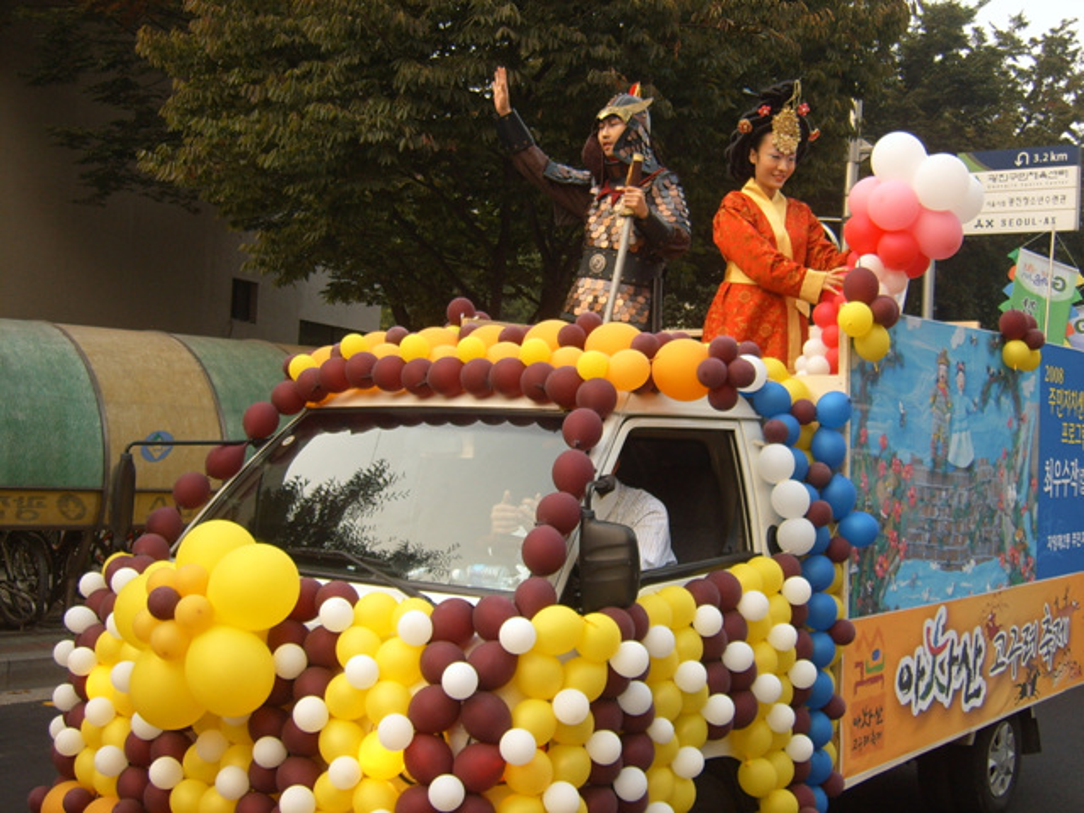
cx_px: 542
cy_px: 406
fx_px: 1409
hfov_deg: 42.1
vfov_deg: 32.2
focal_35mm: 45
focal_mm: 7.5
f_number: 3.1
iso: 50
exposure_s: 1/250
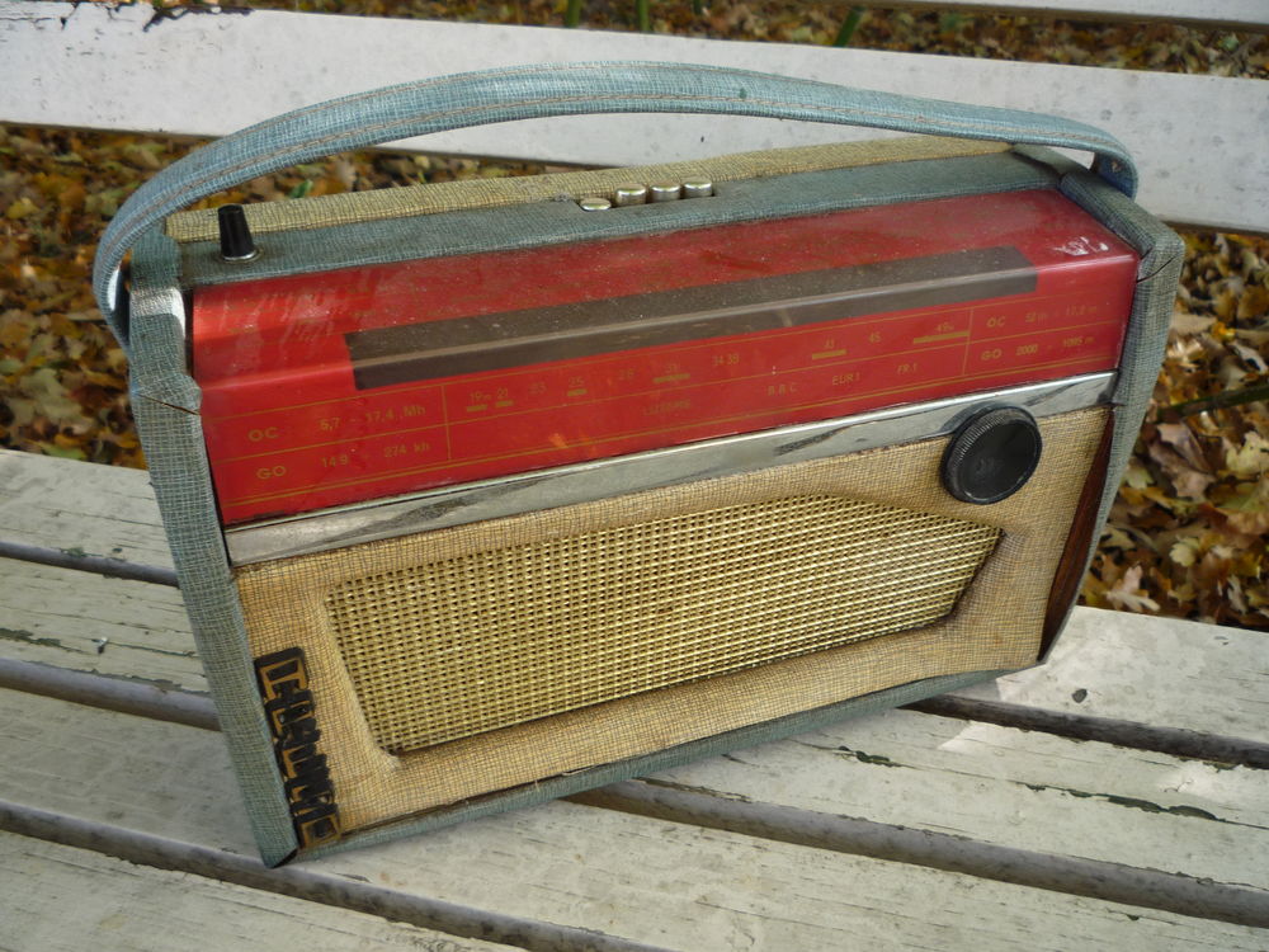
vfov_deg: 46.8
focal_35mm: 30
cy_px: 476
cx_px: 634
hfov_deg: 60.0
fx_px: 1100
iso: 100
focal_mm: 5.2
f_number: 3.3
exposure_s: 1/40
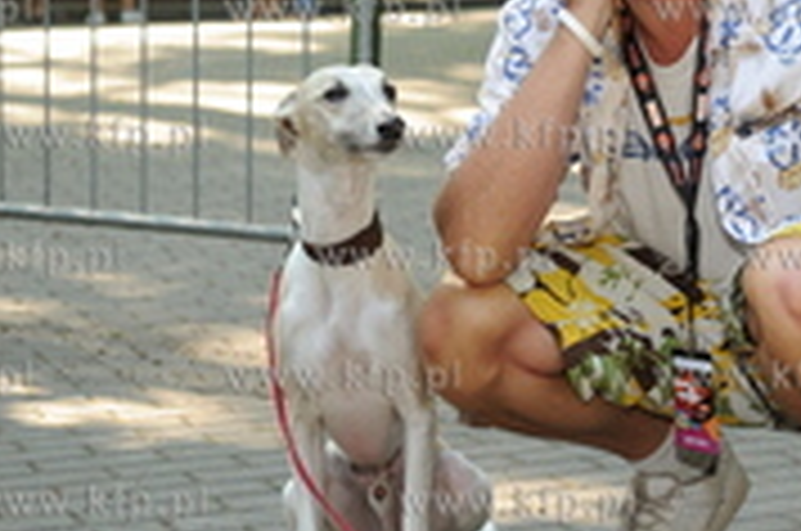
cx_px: 675
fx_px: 2399
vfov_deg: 12.6
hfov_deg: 18.7
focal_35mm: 108
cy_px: 194
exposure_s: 1/250
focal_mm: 48
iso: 800
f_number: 4
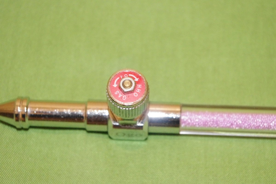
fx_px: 628
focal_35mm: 82
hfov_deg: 24.8
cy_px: 92
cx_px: 138
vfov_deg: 16.6
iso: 6400
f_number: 8
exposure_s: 1/40
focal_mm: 55
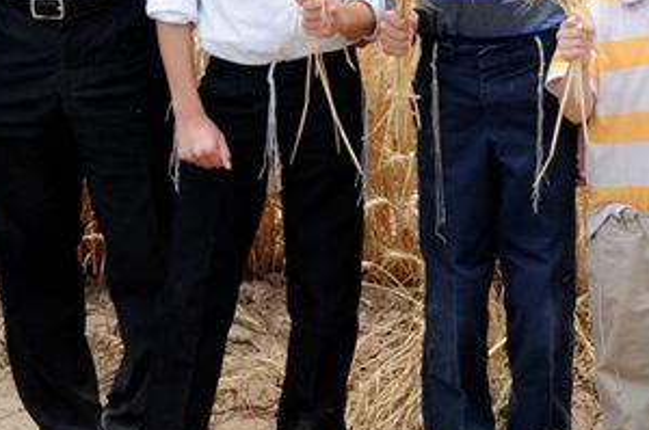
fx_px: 2952
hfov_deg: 12.5
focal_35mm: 164
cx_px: 286
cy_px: -190
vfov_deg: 8.2
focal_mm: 32
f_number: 6.3
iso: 250
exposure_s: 1/160
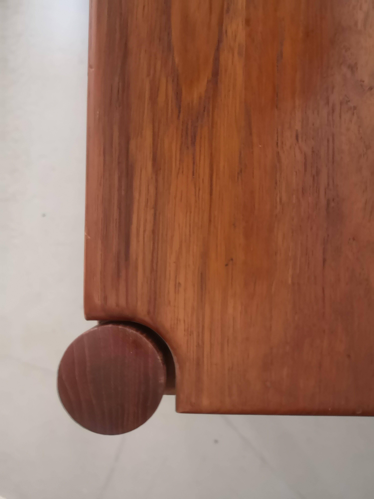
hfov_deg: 51.4
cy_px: 250
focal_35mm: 27
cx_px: 187
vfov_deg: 65.3
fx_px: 389
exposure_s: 1/16.7
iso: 640
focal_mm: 3.95
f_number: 1.8
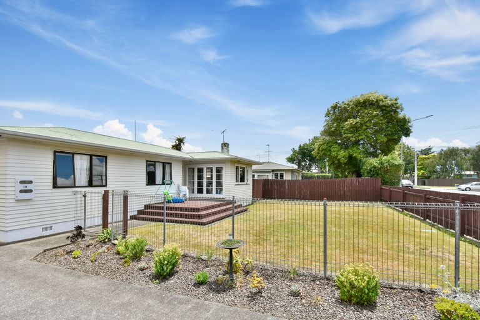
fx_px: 200
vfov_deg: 77.3
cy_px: 160
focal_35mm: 15
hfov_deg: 100.4
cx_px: 240
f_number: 10
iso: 640
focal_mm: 10
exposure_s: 1/800
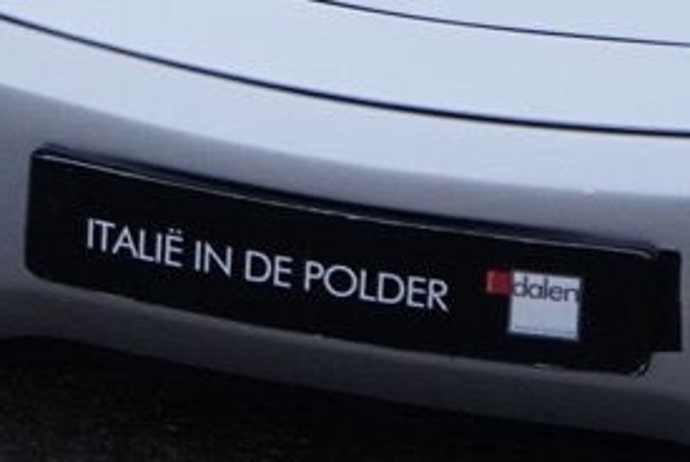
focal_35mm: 488
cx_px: 836
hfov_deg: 4.2
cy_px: -80
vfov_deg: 2.8
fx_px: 9363
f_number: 5.6
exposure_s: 1/160
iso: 4000
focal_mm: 70
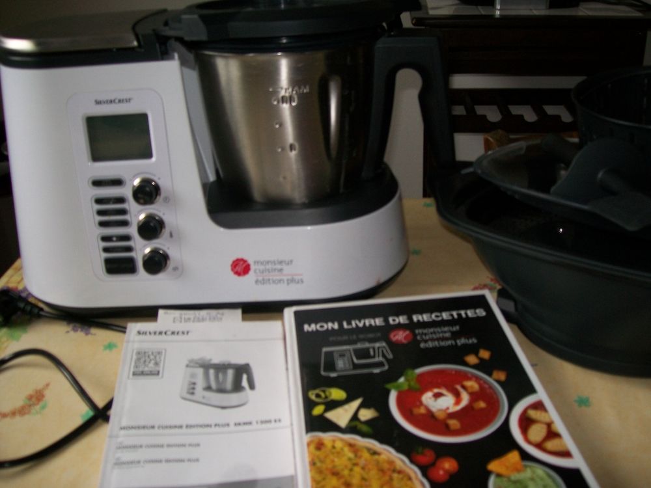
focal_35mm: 36
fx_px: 677
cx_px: 326
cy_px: 244
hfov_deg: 51.4
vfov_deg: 39.7
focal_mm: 6
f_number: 2.7
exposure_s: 1/30
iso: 80
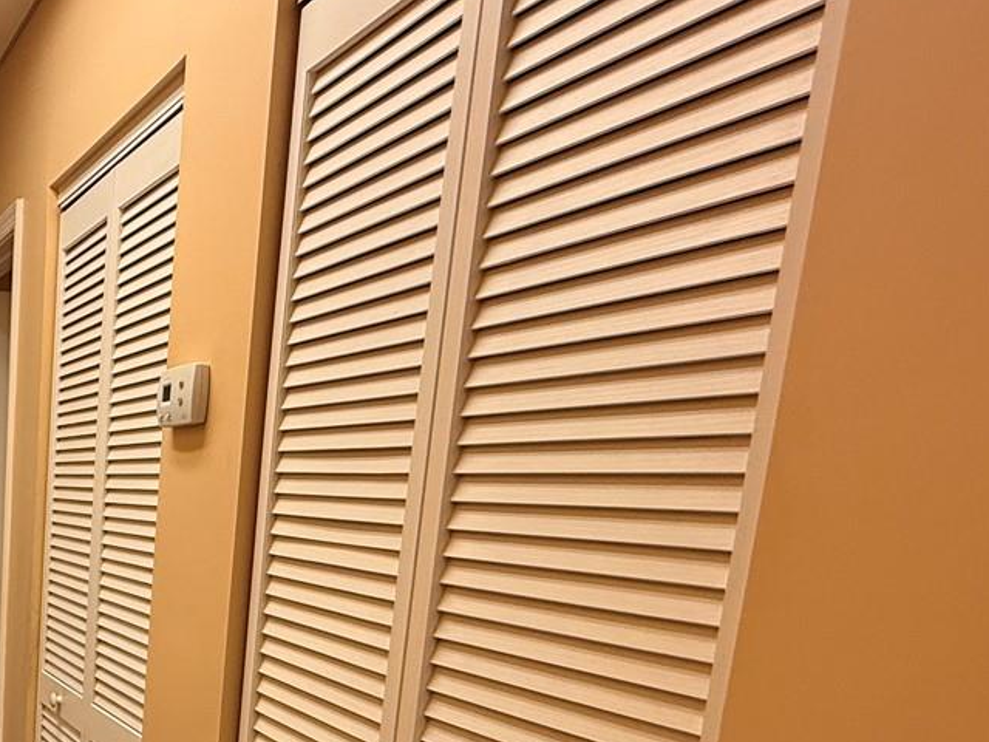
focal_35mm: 35
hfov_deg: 40.0
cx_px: -155
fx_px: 1000
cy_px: 666
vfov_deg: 38.0
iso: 200
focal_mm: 2.22
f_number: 2.2
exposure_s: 1/120
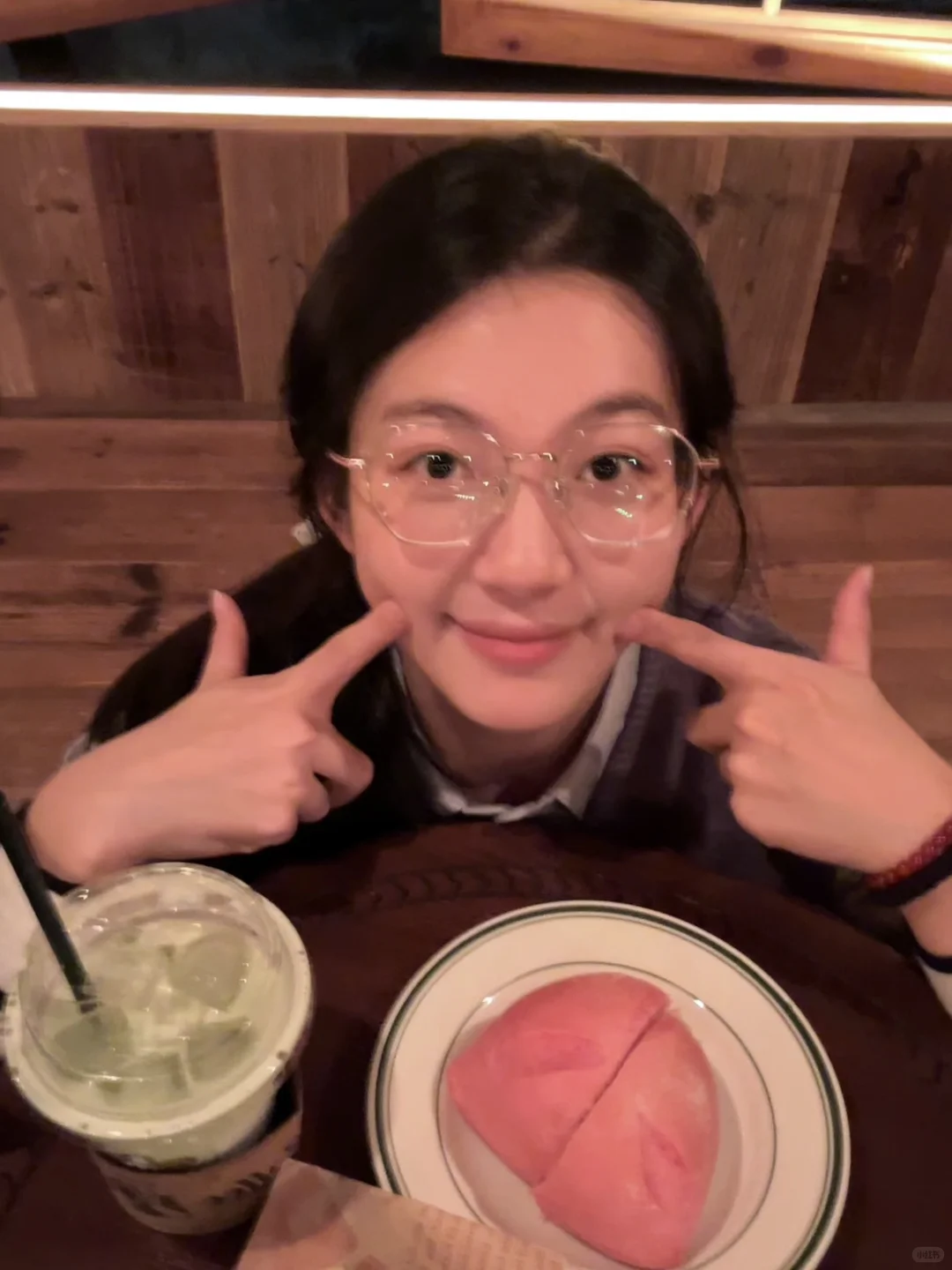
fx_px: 1100
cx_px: 476
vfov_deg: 60.0
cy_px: 635
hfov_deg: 46.8
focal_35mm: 30
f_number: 1.9
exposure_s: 1/17
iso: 500
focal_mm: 2.69
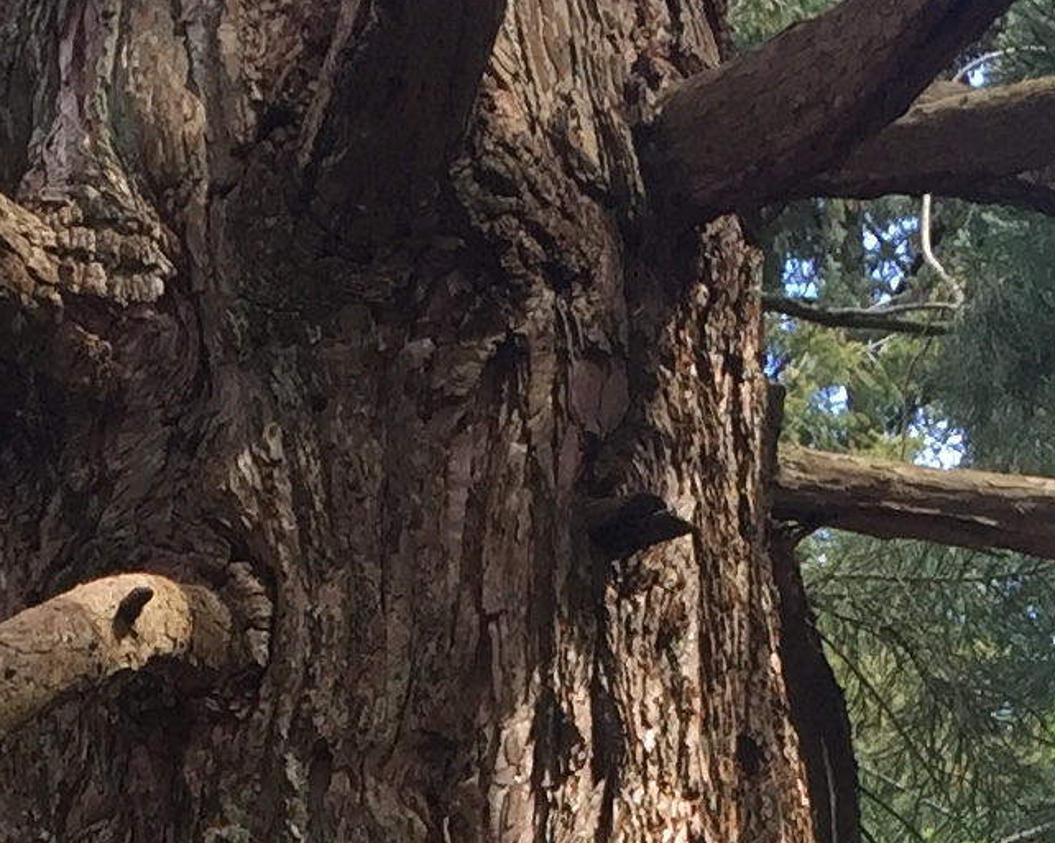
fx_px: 4494
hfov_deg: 13.3
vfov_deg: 9.4
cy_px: 2097
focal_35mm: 144
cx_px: 169
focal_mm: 4.15
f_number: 2.2
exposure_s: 1/201
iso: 32
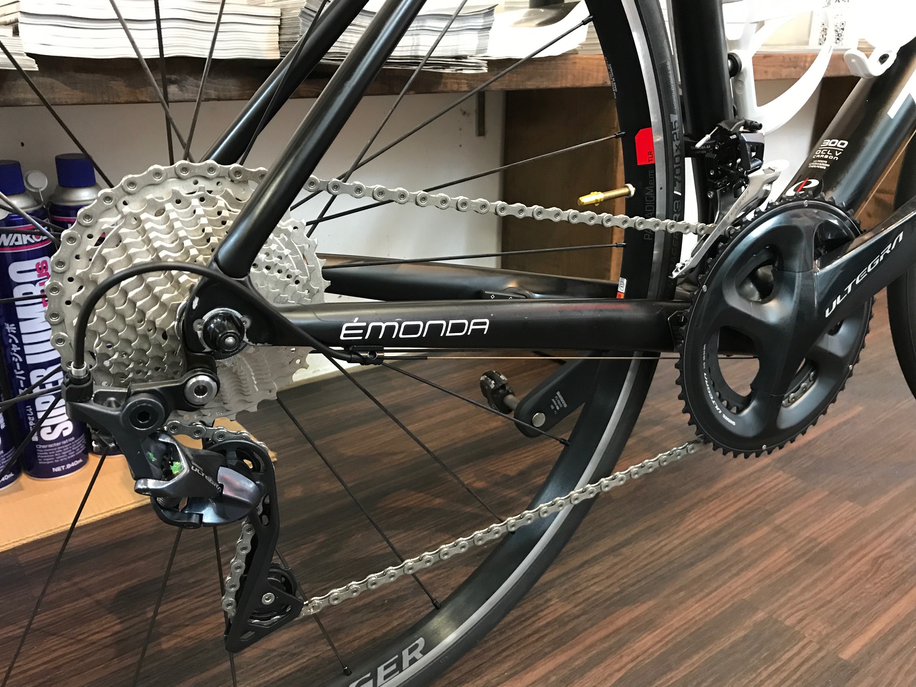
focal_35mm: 29
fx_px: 767
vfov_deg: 48.2
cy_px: 353
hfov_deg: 61.7
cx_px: 460
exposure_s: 1/9
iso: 100
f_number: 1.8
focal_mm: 3.99
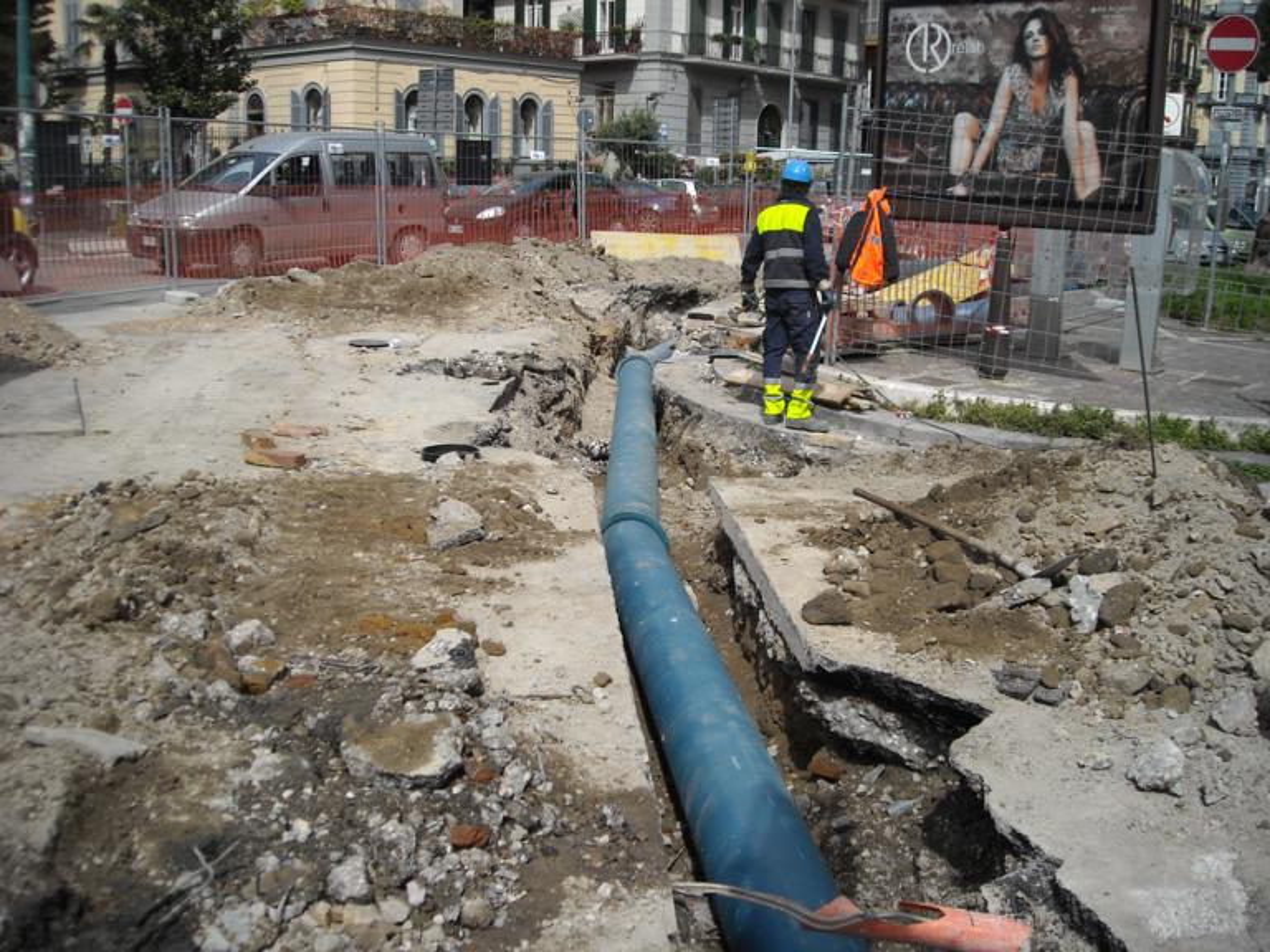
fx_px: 1284
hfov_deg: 52.6
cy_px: 476
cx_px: 635
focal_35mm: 35
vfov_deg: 40.7
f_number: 5.6
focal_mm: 5.7
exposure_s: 1/438
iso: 64
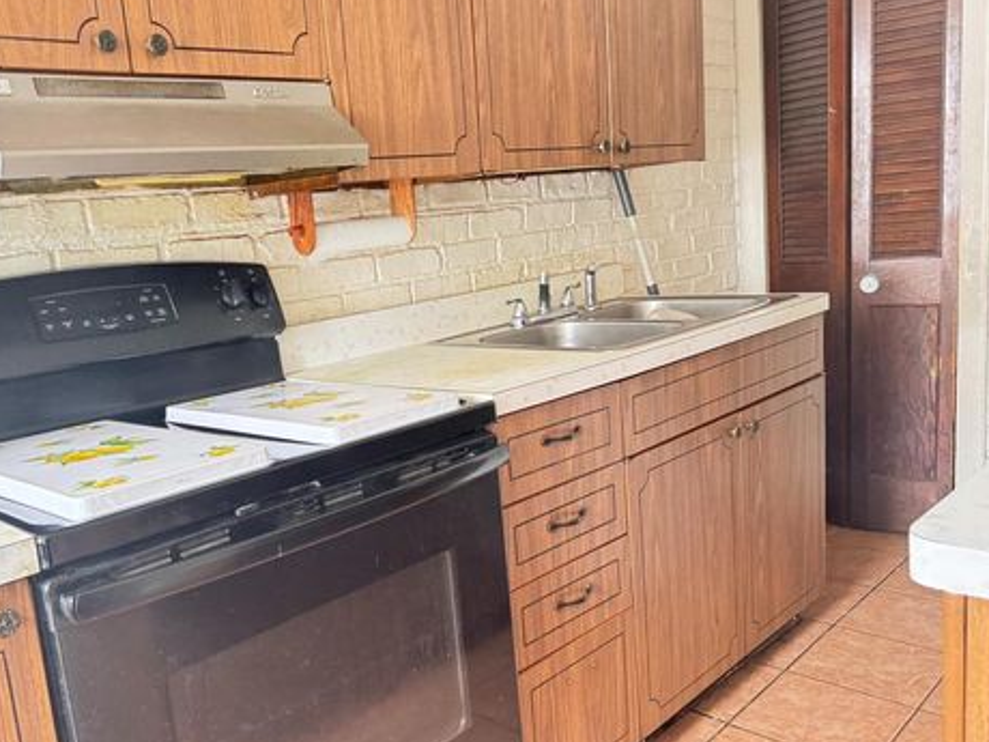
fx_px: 886
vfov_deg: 45.4
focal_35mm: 31
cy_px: 410
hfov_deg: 57.8
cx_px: 391
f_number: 1.78
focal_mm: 6.76
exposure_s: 1/35
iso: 1000
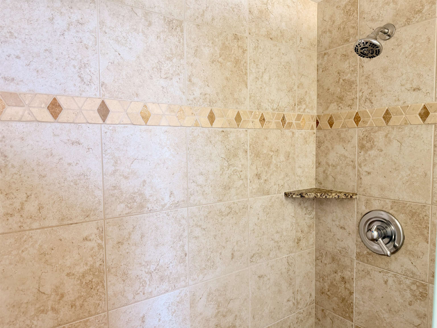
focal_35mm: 24
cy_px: 164
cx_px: 218
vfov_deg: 56.8
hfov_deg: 71.6
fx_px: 303
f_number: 1.78
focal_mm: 6.76
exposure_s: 1/60
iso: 160
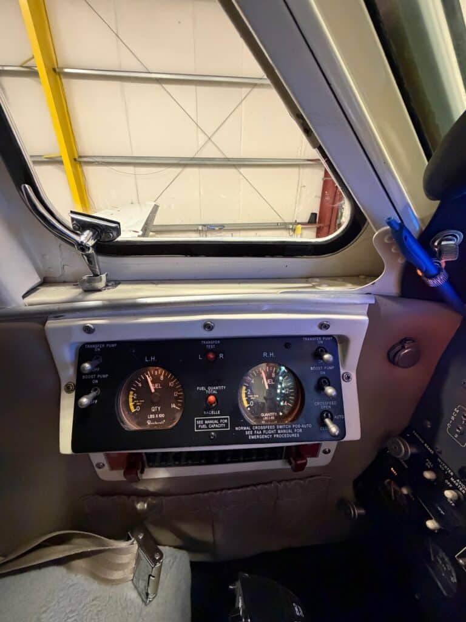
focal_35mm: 14
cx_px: 233
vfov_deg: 102.1
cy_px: 311
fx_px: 251
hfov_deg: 85.7
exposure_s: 1/50
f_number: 2.2
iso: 640
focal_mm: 2.22
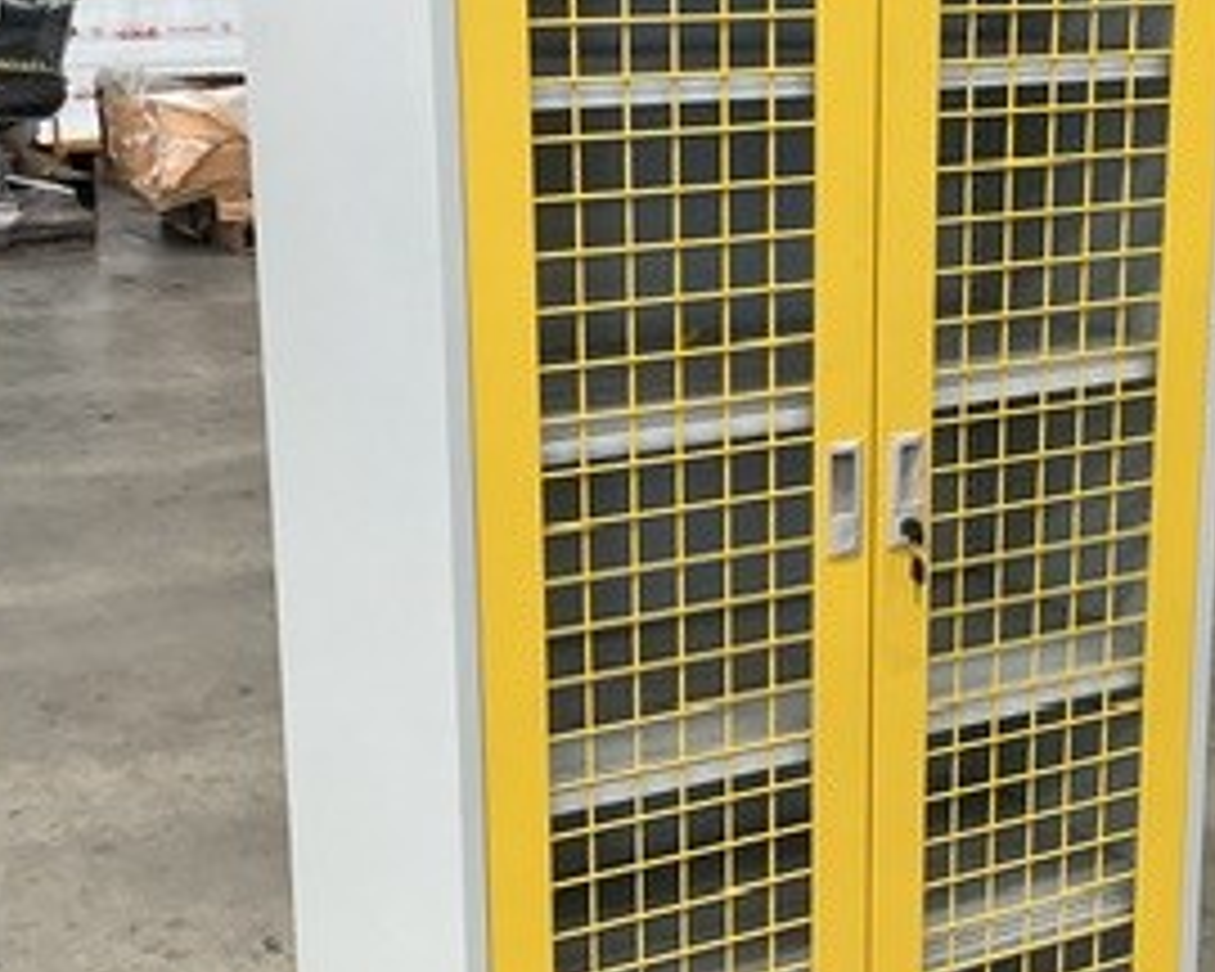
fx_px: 2409
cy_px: 526
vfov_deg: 22.8
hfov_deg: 28.1
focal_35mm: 67
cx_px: 801
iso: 50
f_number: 1.8
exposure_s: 1/50
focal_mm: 3
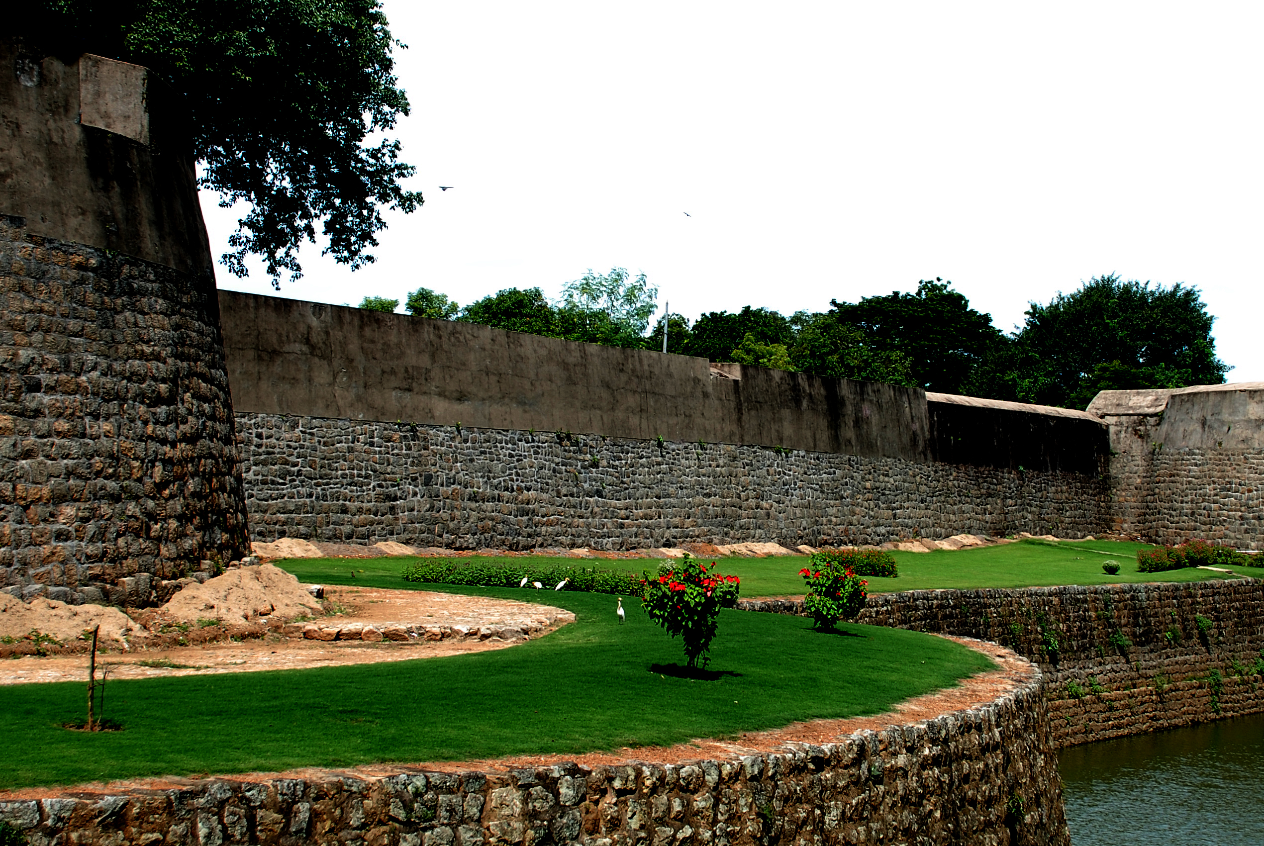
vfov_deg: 21.3
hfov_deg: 31.3
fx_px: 2250
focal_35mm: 64
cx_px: 772
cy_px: 434
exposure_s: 1/200
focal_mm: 28
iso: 100
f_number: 5.6
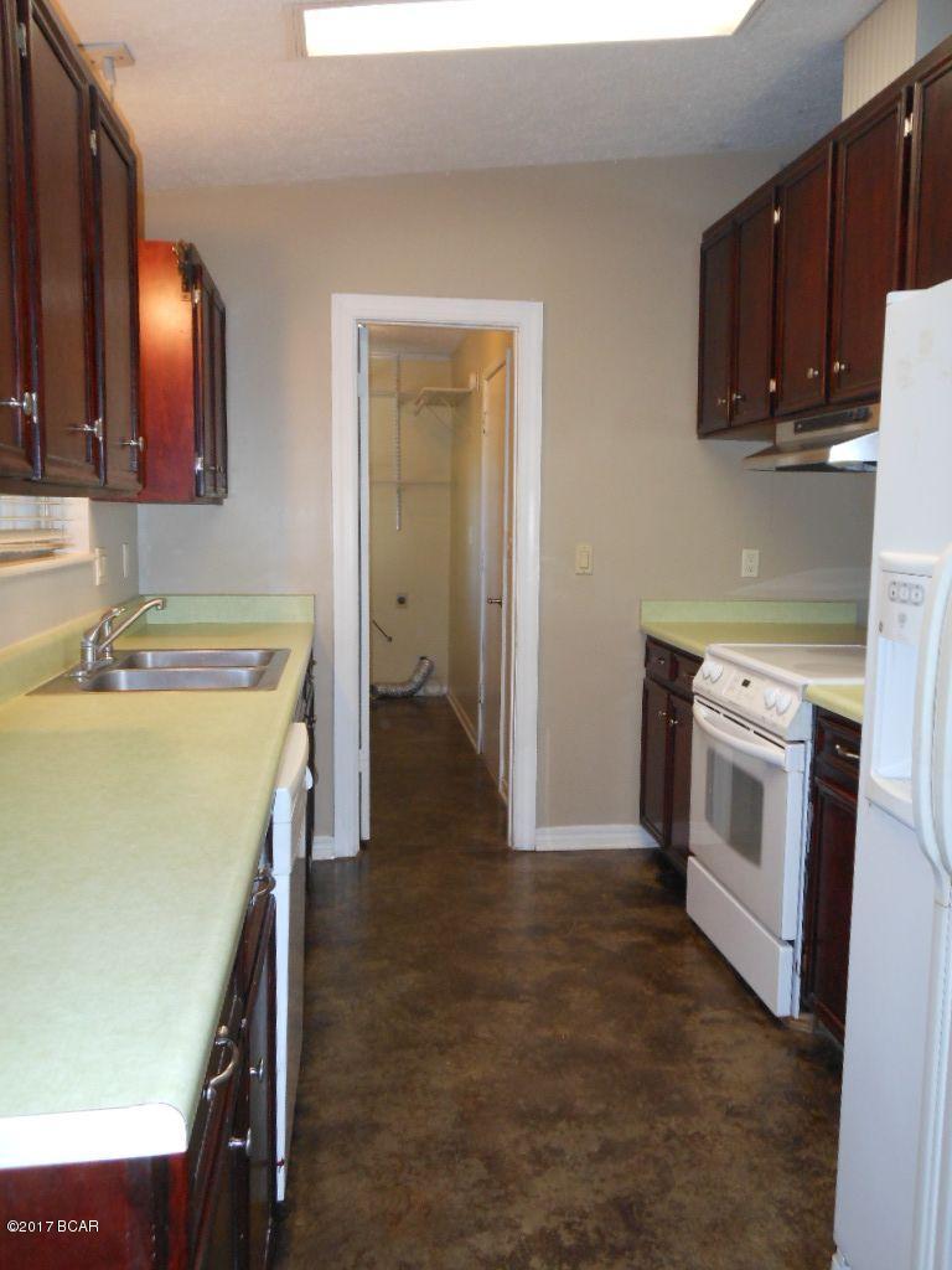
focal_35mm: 29
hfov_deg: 48.2
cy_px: 635
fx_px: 1063
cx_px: 476
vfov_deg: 61.7
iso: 200
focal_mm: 5.2
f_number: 3.3
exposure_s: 1/25
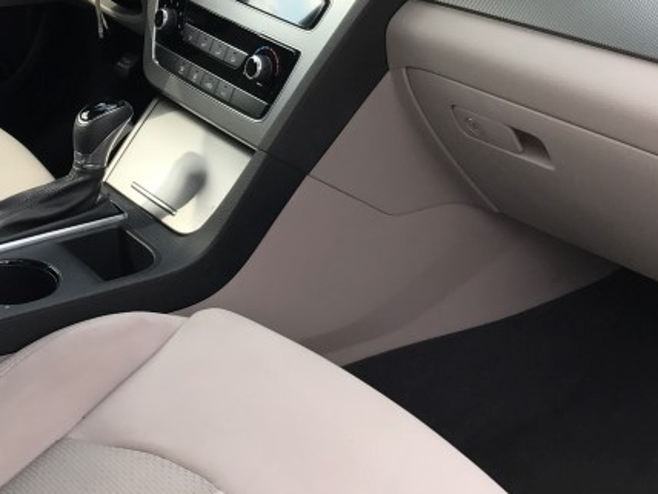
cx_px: 209
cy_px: 86
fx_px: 1274
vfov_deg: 21.6
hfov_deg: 28.7
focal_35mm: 67
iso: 20
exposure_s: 1/241
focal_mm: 3.99
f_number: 1.8
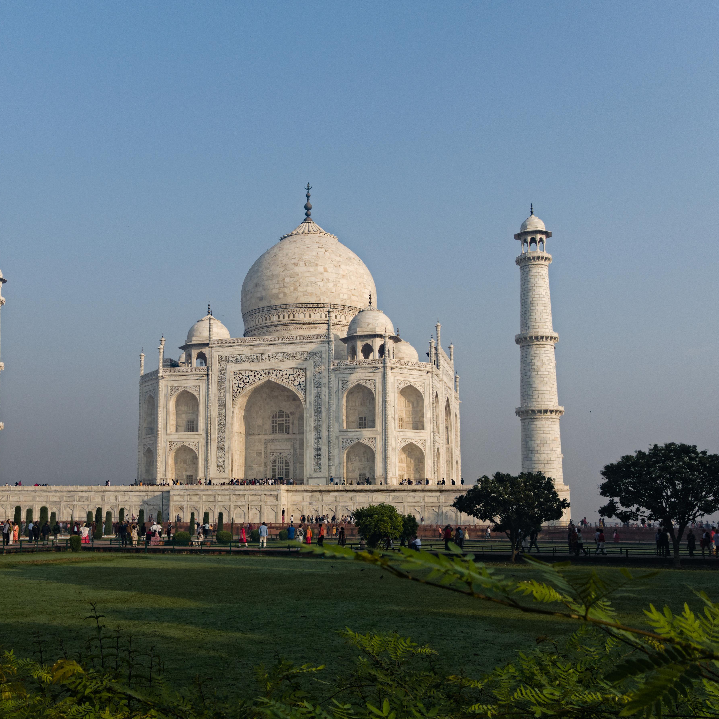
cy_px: 367
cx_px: 243
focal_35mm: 39
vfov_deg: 42.8
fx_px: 916
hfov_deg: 42.3
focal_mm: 11
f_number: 5.6
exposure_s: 1/640
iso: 125
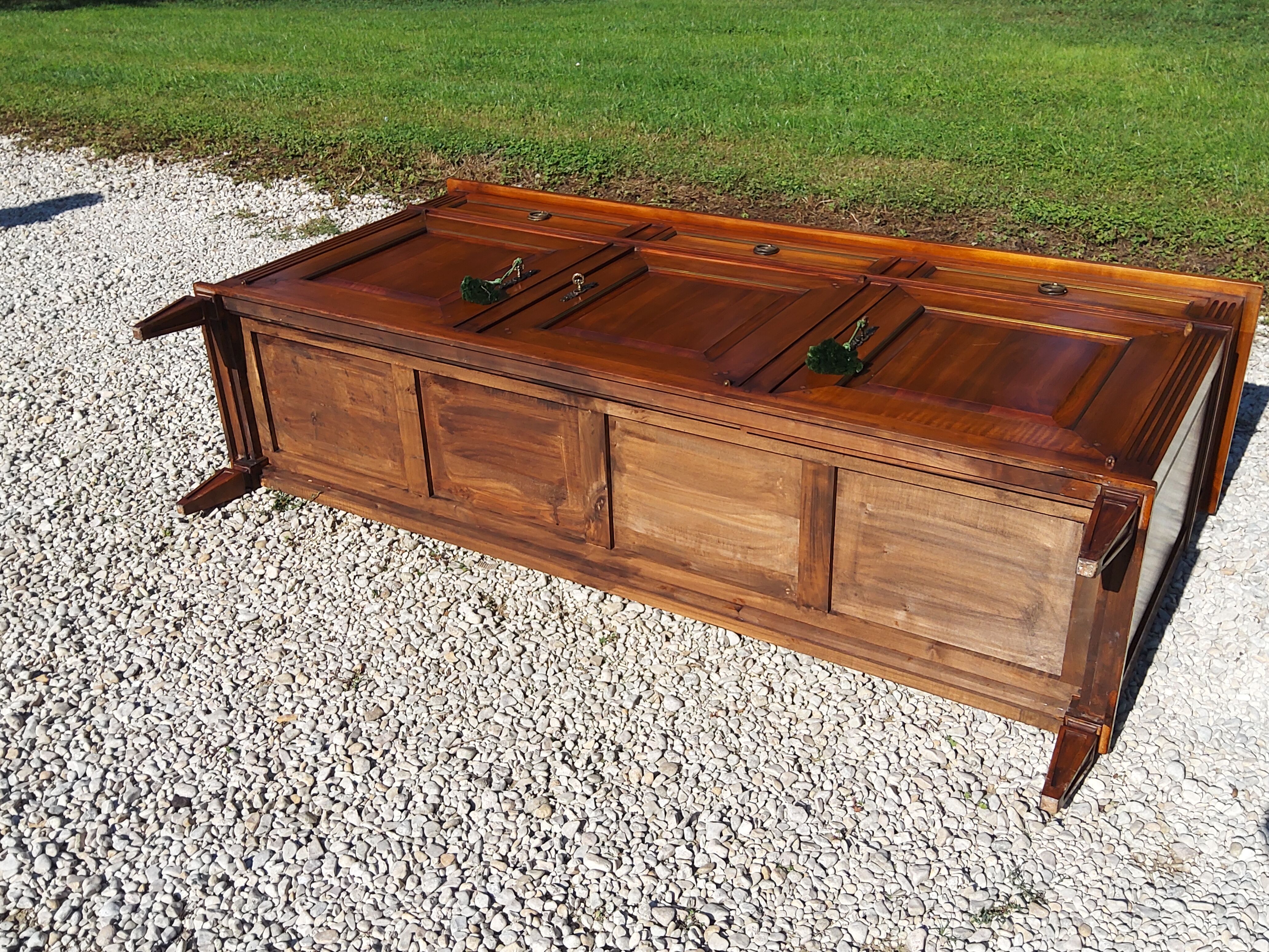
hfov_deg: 67.3
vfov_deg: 53.1
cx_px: 634
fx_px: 953
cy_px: 476
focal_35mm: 26
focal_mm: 3.08
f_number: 2
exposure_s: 1/1152
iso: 40
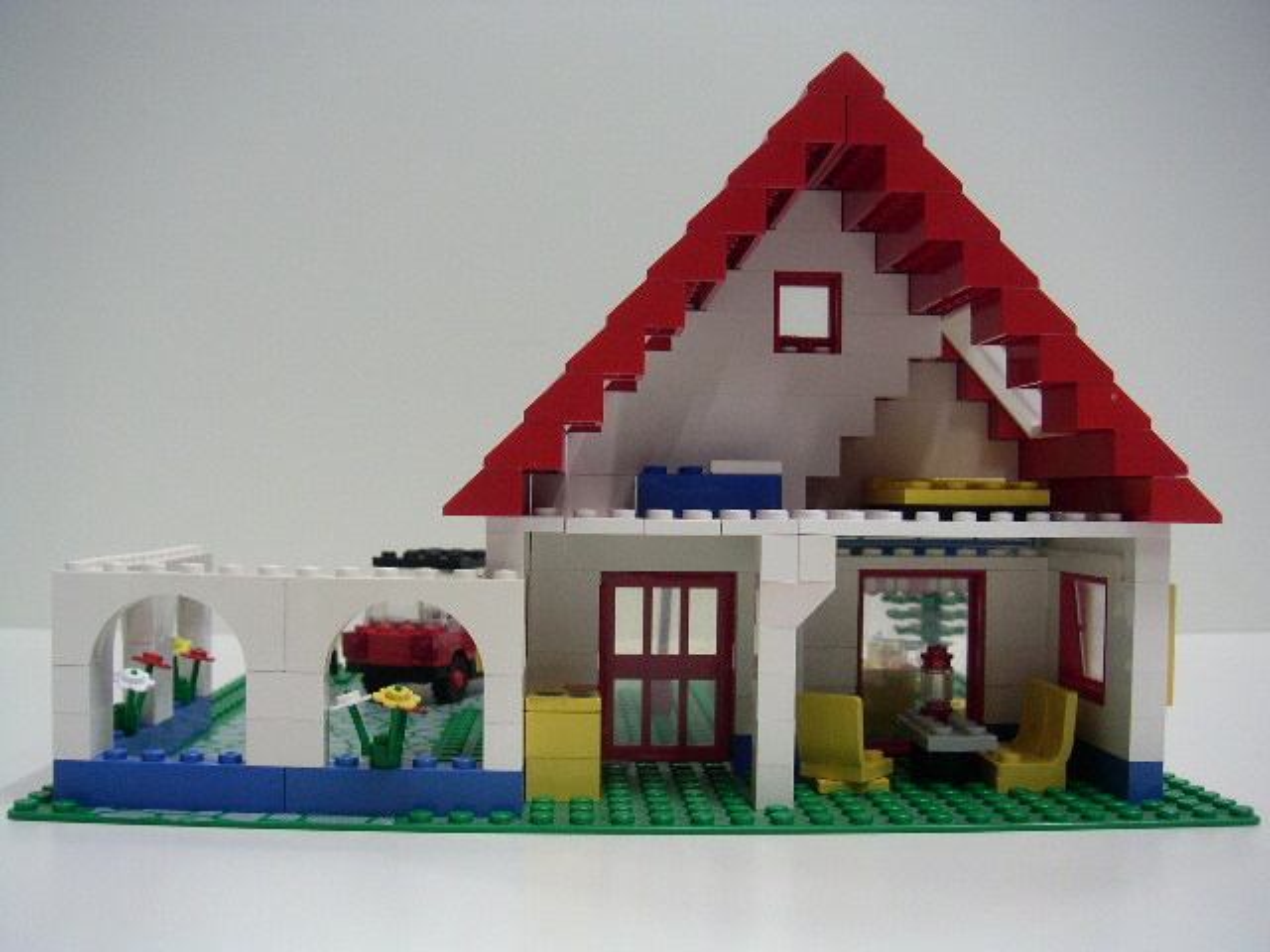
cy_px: 476
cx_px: 635
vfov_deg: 37.7
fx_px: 1394
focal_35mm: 38
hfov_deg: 49.0
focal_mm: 6
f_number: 2.8
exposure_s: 1/12
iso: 100
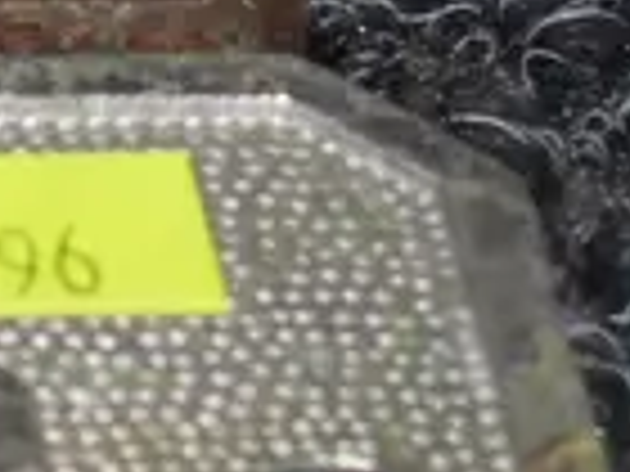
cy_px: -187
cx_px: -1436
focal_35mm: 454
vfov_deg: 3.3
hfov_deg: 4.2
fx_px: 8263
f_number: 5.4
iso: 1000
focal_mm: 31
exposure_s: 1/80
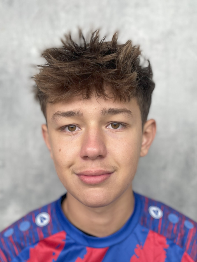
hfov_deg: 53.1
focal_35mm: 26
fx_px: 197
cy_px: 131
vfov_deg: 67.3
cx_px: 98
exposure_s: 1/146
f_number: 1.6
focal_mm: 4.2
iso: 32
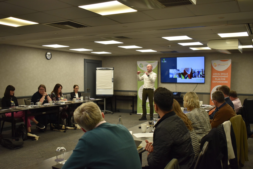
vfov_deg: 35.5
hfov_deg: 51.3
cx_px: 126
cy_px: 84
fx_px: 264
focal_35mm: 38
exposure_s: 1/200
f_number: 4
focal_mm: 25
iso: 800
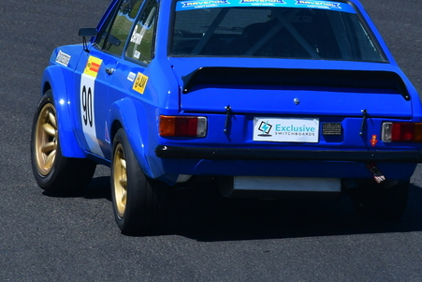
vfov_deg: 1.1
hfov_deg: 1.7
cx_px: 174
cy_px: 52
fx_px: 14035
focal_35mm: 1197
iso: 500
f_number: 13
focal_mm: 450
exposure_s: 1/640
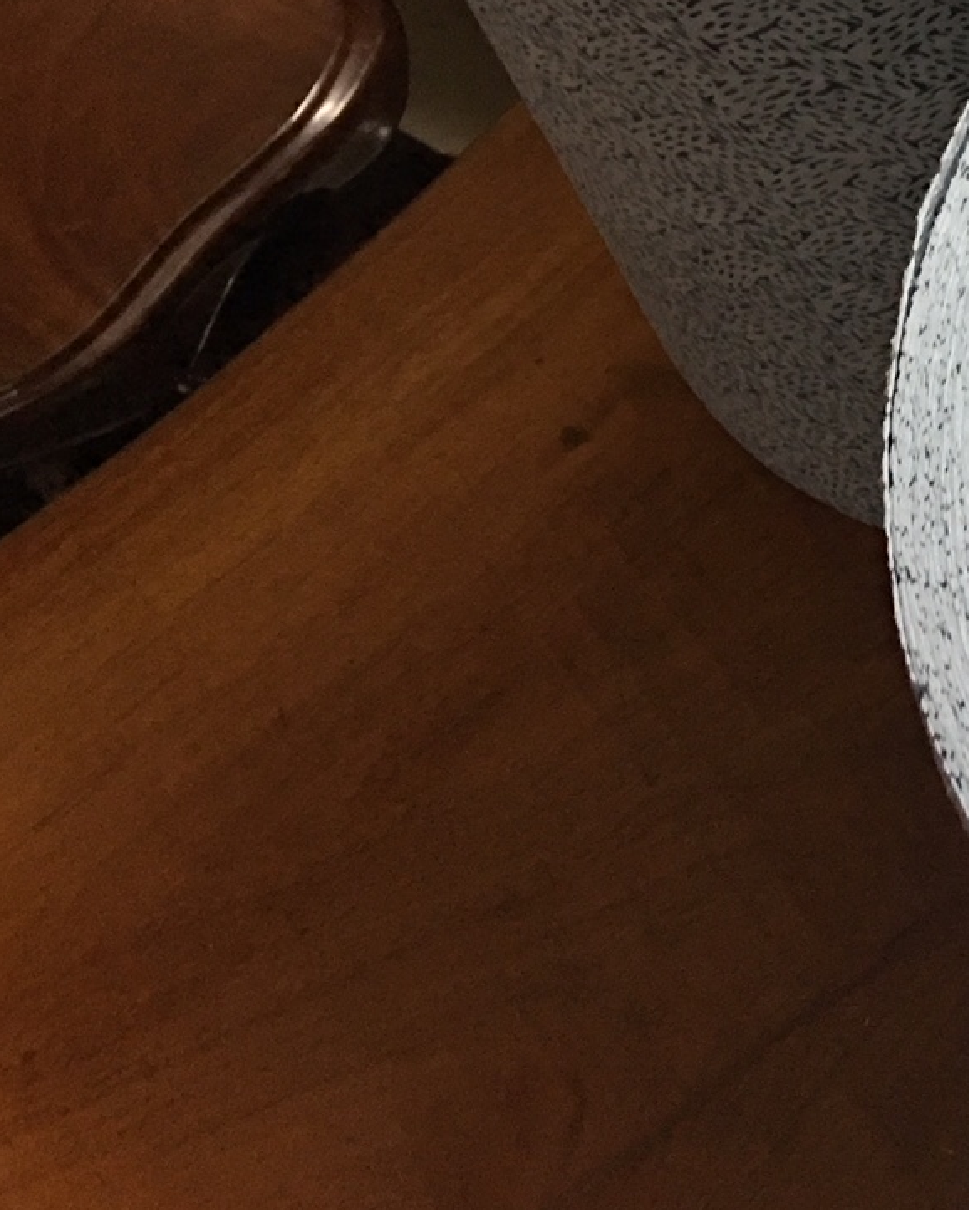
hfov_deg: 17.2
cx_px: 1512
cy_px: 22
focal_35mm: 79
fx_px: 2831
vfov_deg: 23.2
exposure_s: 1/8
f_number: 2.2
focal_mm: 4.15
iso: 100
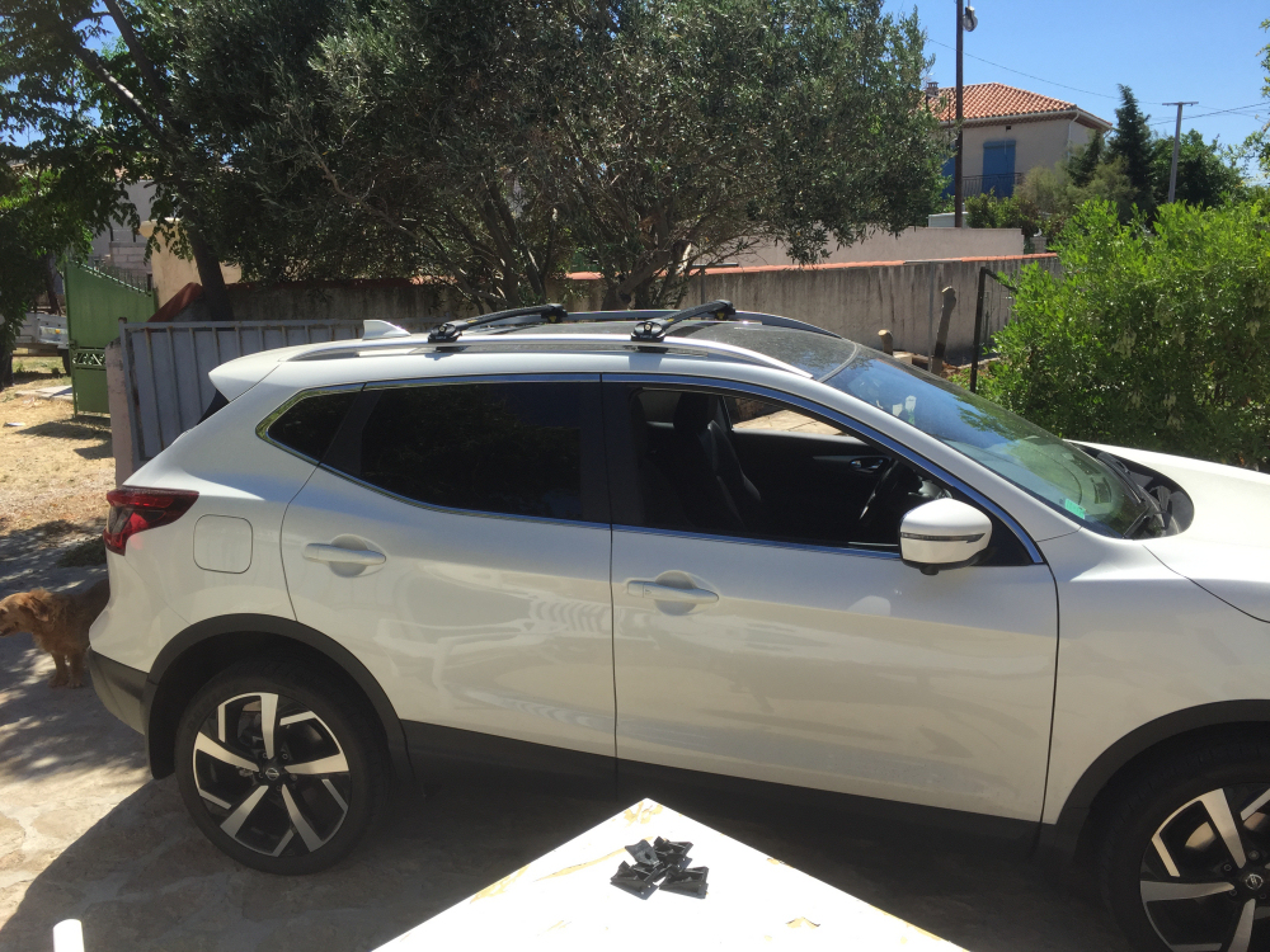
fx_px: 1064
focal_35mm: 29
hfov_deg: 61.7
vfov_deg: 48.2
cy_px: 476
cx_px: 635
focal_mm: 4.15
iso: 32
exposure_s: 1/1647
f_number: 2.2
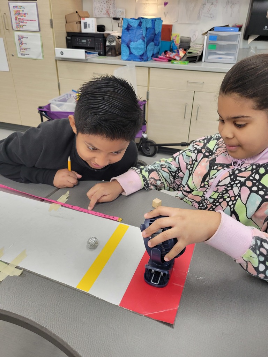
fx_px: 268
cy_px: 178
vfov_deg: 67.3
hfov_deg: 53.1
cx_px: 134
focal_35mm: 26
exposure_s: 1/120
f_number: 1.8
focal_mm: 5.4
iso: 200
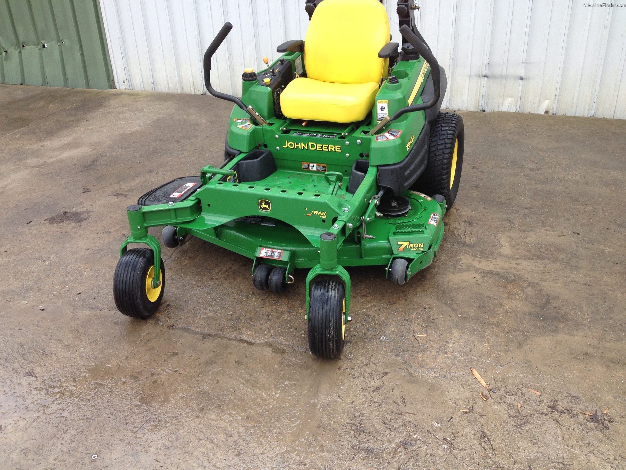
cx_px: 313
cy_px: 235
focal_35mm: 35
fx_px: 633
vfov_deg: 40.7
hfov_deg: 52.6
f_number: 2.4
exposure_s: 1/521
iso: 50
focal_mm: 4.28
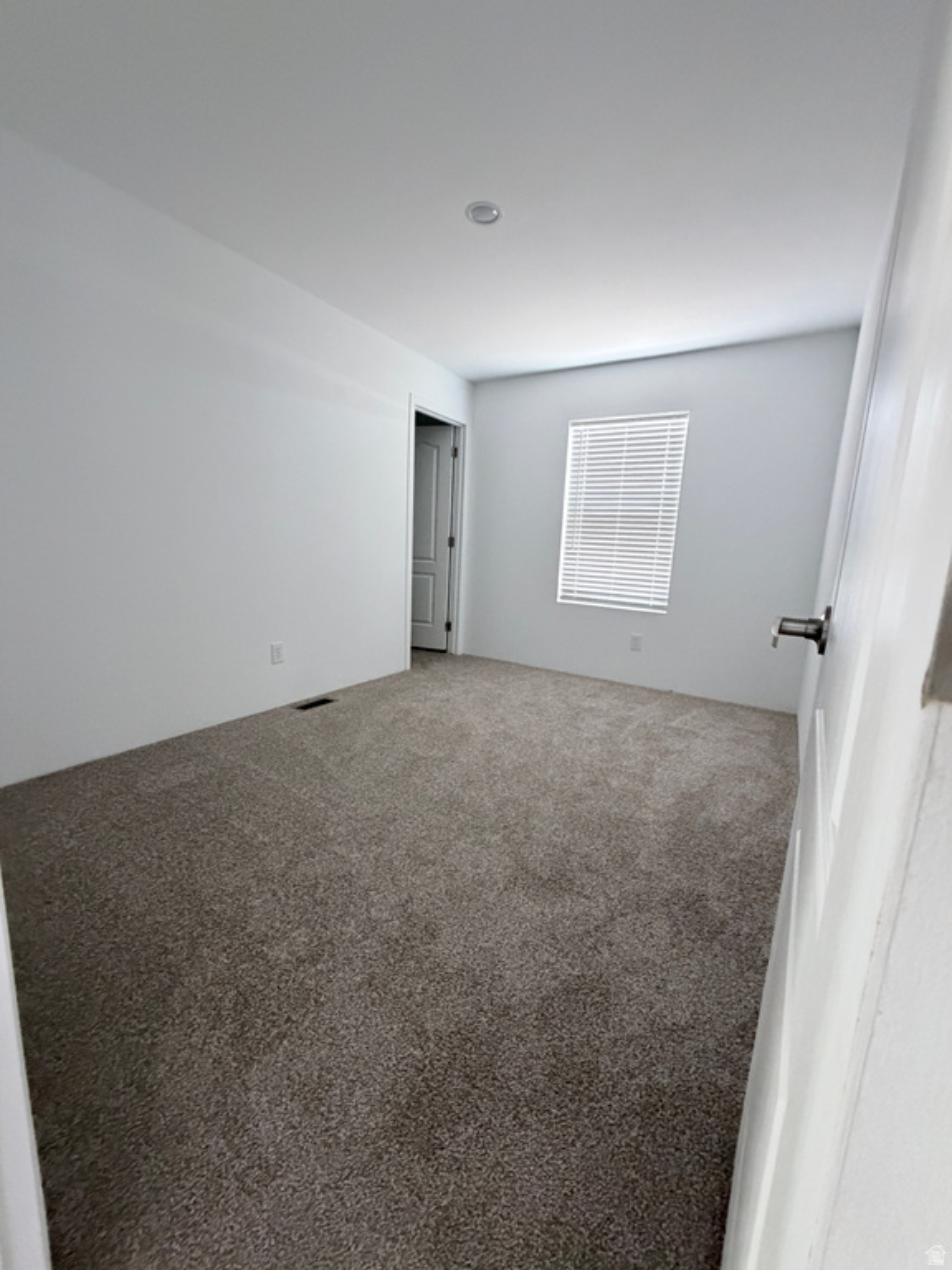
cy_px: 635
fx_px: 513
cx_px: 476
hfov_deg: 85.7
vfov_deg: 102.1
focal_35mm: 14
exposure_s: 1/60
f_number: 2.2
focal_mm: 2.22
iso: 640
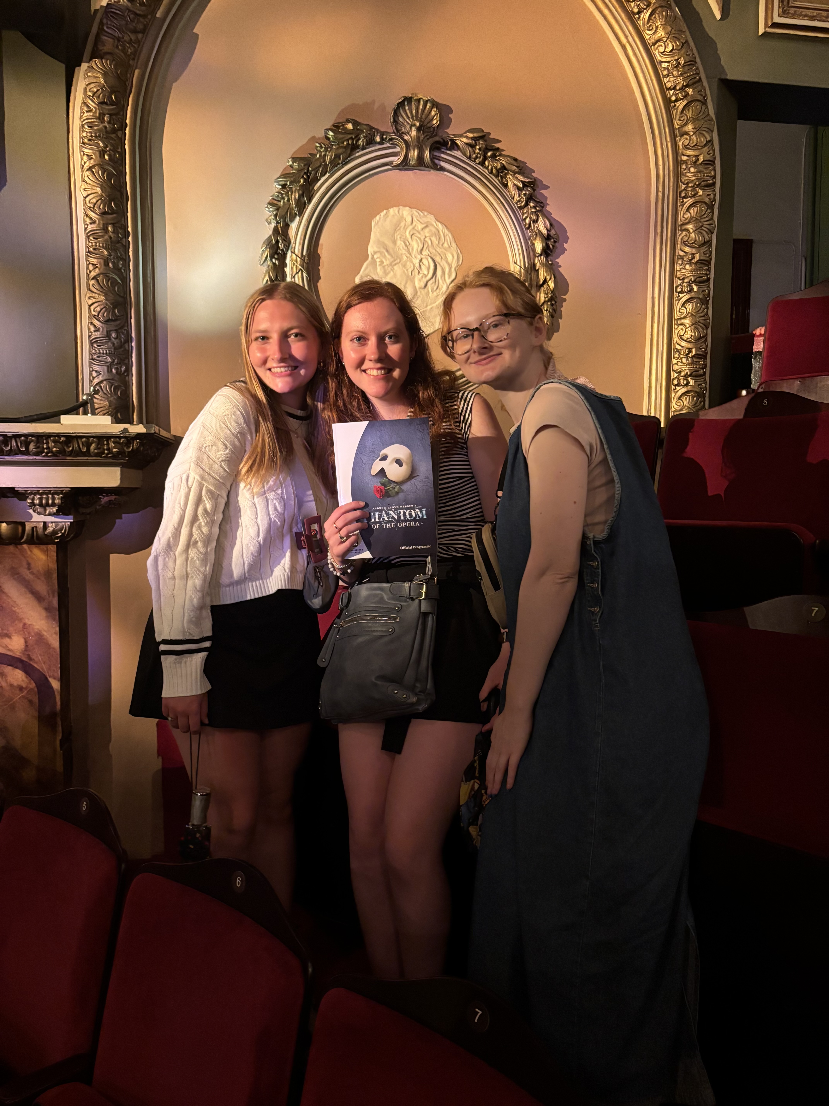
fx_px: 830
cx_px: 414
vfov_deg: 67.3
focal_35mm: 26
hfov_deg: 53.1
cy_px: 553
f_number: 1.6
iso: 640
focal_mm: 5.96
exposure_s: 1/36
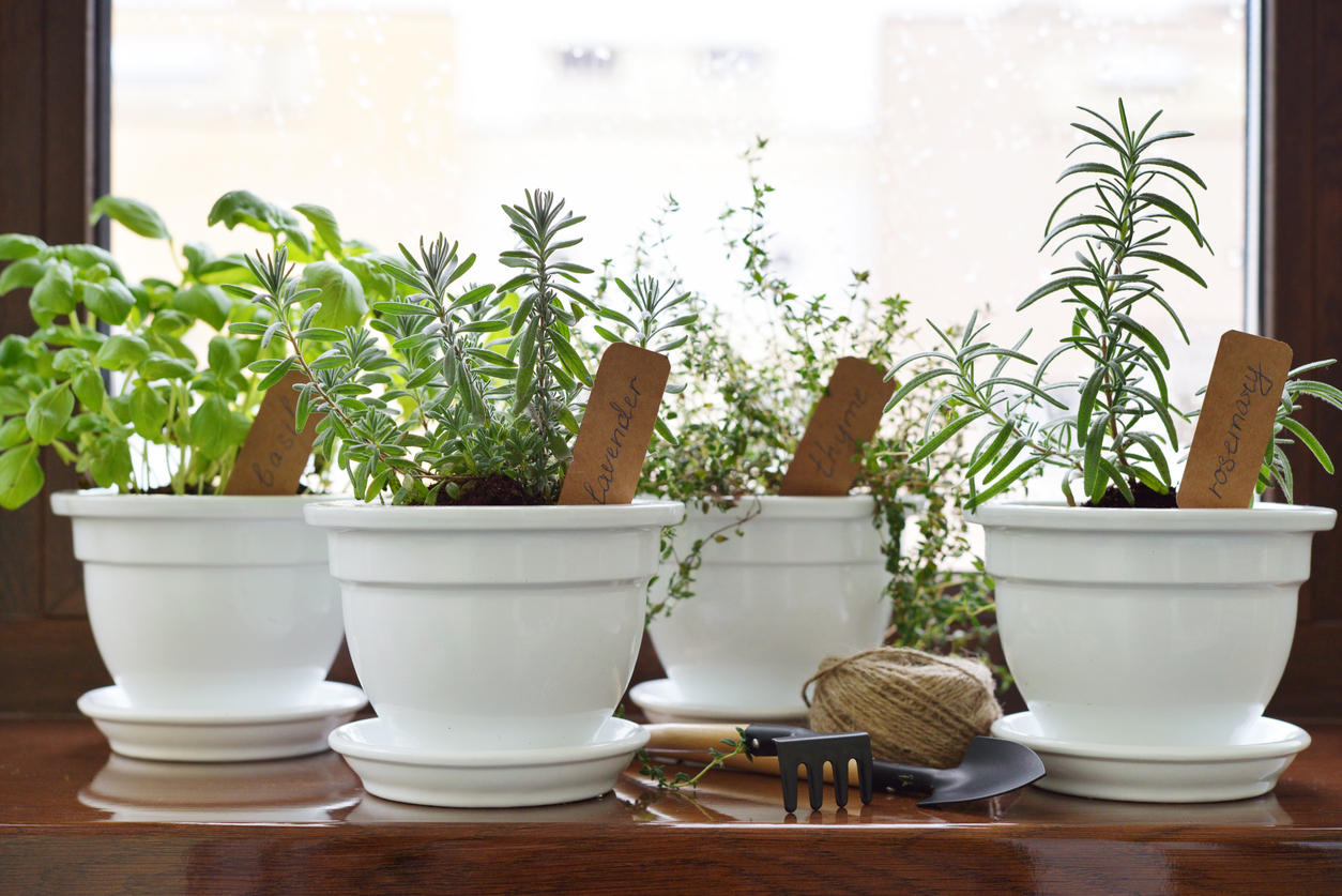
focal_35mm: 60
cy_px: 448
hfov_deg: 33.4
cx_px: 671
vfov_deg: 22.6
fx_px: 2237
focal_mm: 60
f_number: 5.6
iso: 500
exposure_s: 1/40
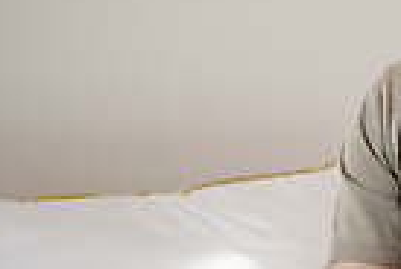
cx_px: 682
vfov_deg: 6.9
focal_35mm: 201
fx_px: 2244
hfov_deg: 9.8
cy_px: 73
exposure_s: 1/500
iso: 400
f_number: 2.8
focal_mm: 46
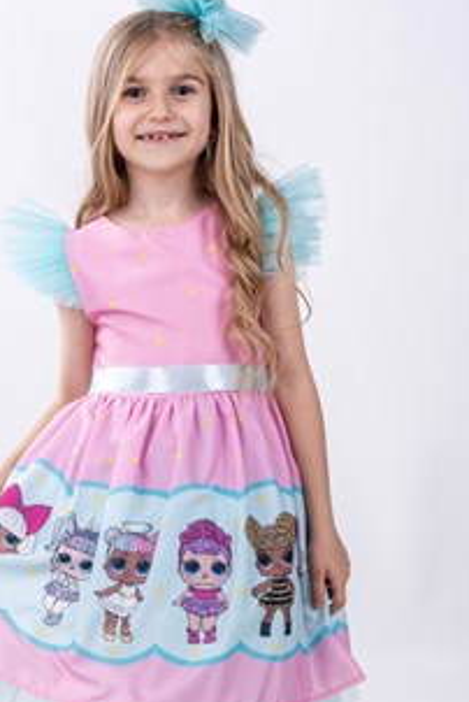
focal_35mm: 80
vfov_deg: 25.2
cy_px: 477
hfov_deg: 17.1
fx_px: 1560
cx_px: 172
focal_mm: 52
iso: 100
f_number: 16
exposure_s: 1/125
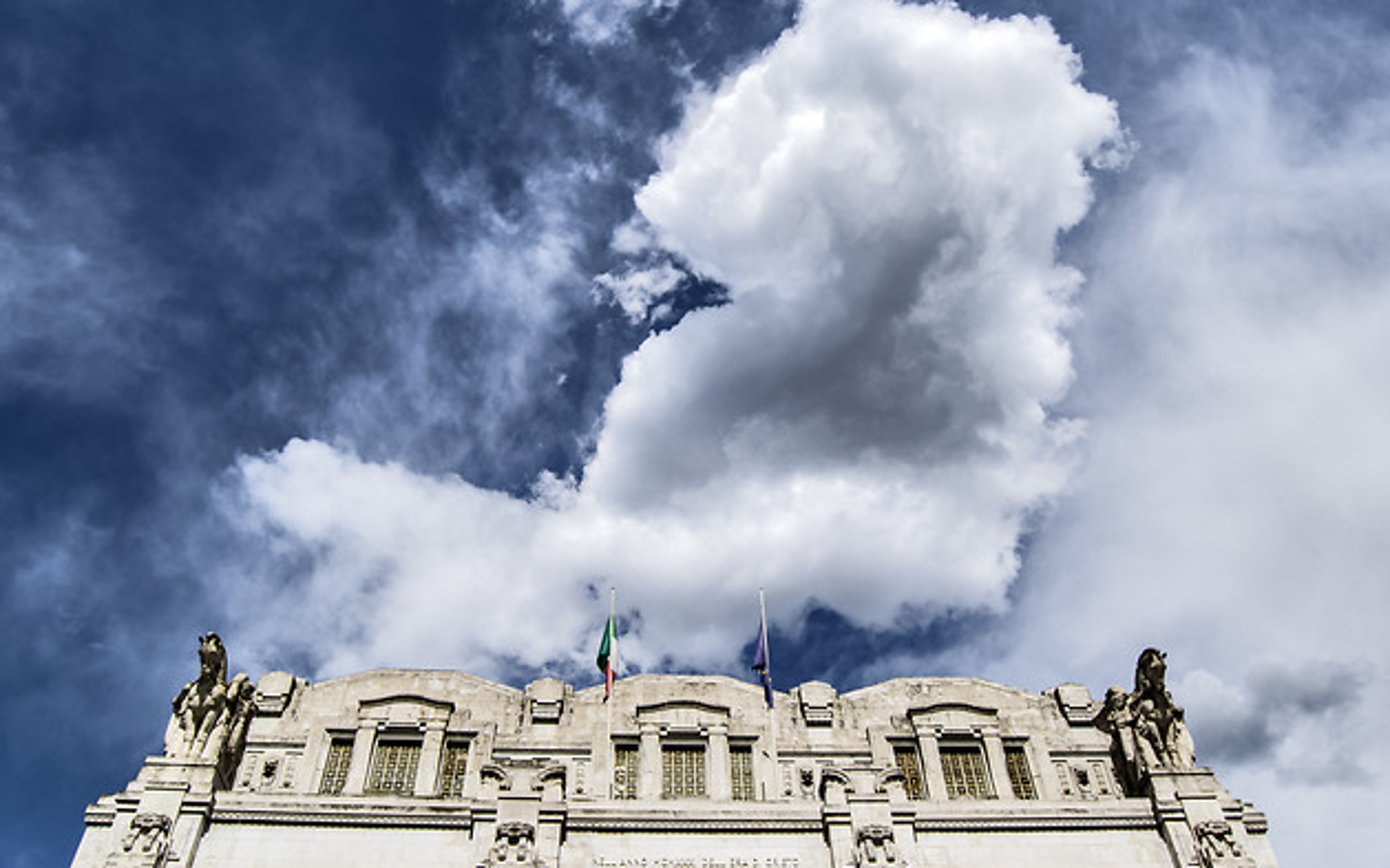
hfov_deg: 66.5
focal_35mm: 28
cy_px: 441
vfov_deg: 44.5
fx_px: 1061
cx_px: 698
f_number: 10
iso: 200
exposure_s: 1/640
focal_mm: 18
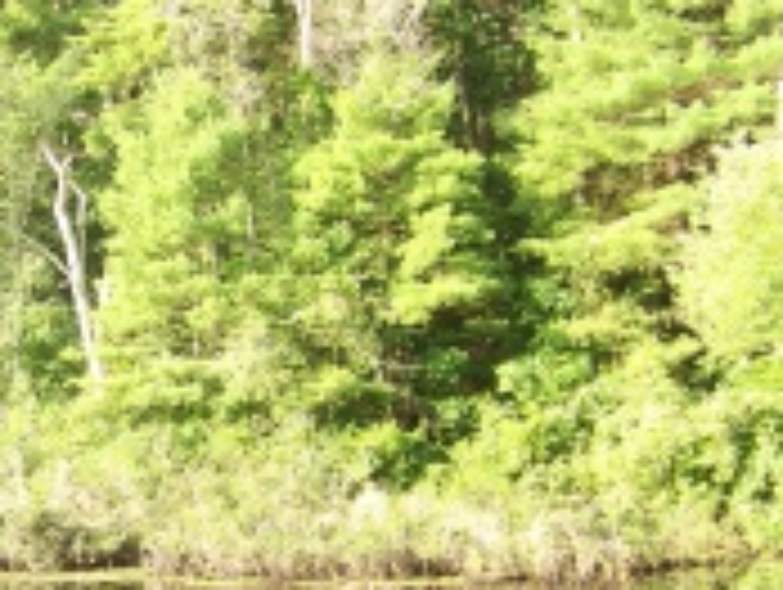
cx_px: 106
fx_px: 1767
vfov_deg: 18.4
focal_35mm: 78
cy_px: 610
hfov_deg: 24.4
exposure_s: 1/100
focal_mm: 5.85
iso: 65
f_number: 2.8
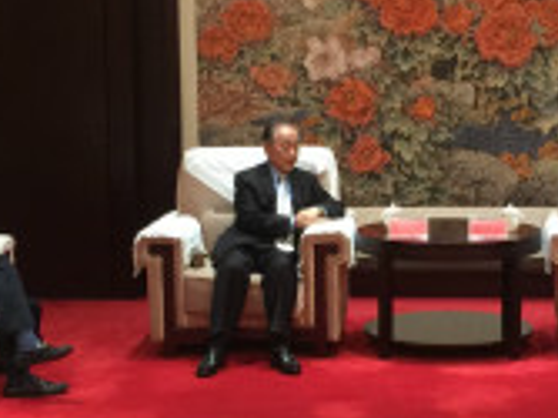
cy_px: 239
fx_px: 1401
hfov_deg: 22.3
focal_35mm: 87
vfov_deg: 16.9
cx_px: 411
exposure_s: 1/17
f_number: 2.2
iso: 125
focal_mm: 4.15
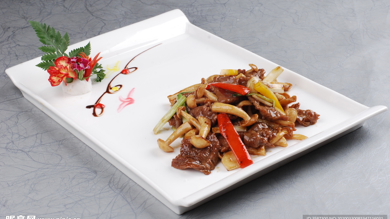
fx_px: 817
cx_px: 195
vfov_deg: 15.3
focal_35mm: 79
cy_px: 95
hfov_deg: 26.9
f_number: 14
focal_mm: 50
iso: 100
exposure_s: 1/125
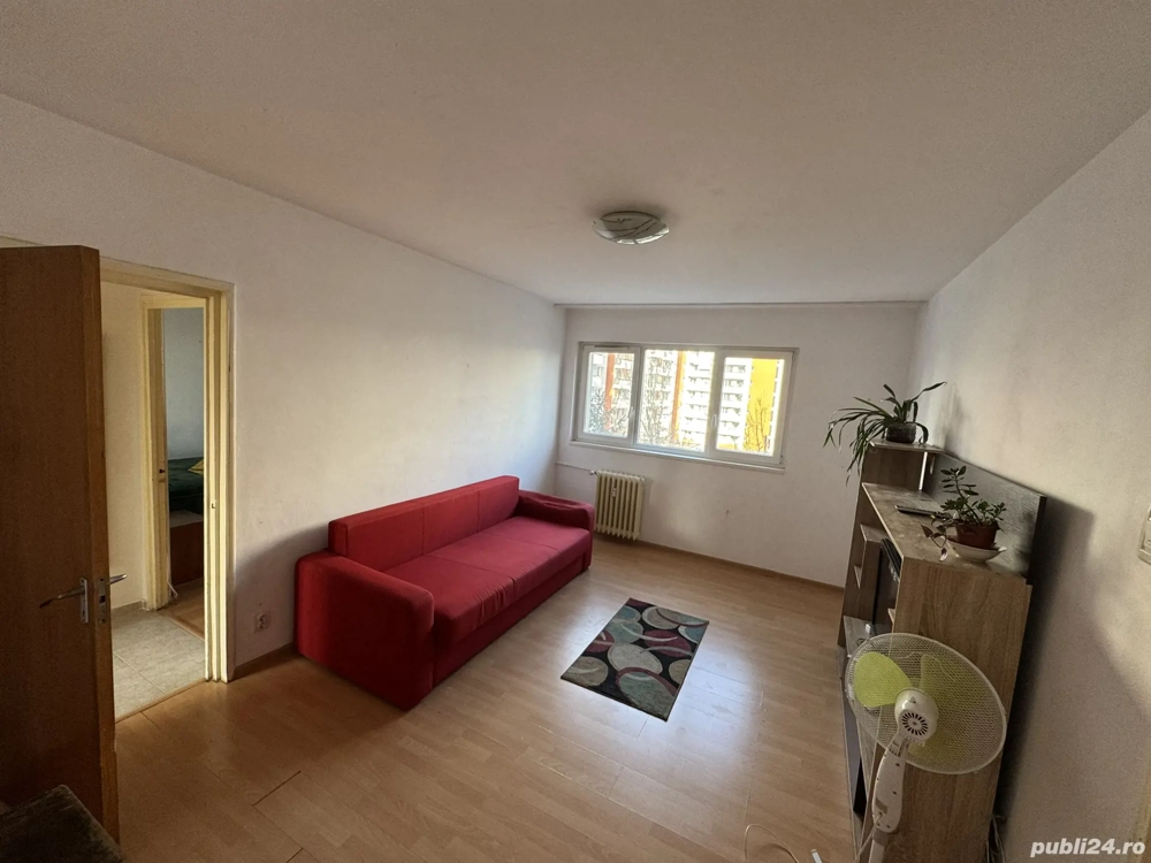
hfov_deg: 102.1
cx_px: 576
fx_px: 466
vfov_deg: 85.7
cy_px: 432
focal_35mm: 14
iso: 125
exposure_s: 1/99
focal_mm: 2.22
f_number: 2.2
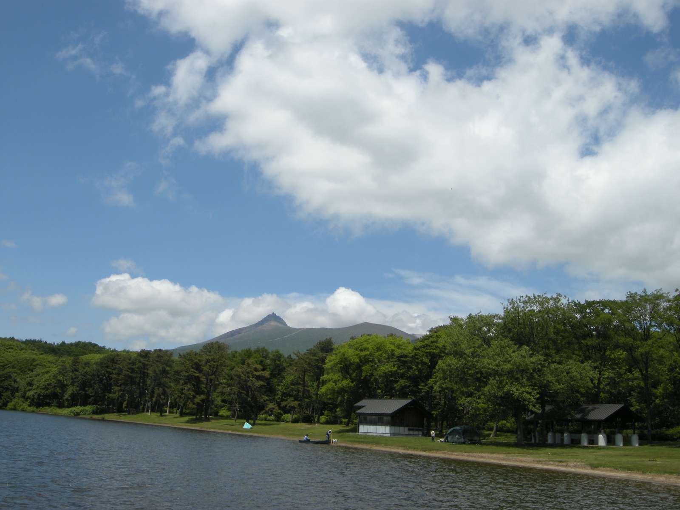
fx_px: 688
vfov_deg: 40.7
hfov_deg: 52.6
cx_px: 340
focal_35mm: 35
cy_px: 255
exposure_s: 1/350
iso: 64
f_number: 6.1
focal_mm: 7.5
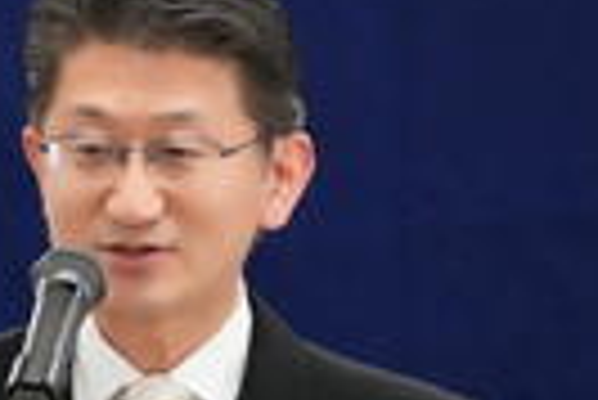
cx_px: -103
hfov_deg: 2.2
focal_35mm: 954
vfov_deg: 1.4
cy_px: 213
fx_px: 15856
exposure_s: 1/320
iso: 6400
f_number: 6.3
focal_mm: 211
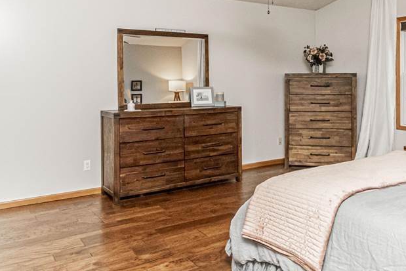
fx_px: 350
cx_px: 214
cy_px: 78
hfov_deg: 60.2
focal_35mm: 31
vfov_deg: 41.5
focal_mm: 10
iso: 3200
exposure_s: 1/60
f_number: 13
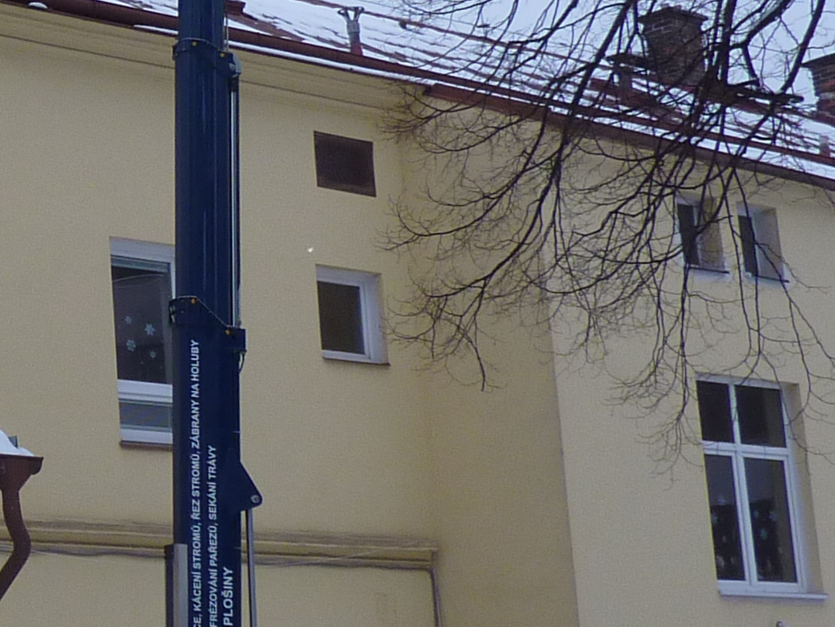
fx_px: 2099
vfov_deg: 17.0
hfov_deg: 20.2
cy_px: 299
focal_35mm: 87
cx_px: -316
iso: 125
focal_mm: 4.1
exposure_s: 1/30
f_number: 3.3
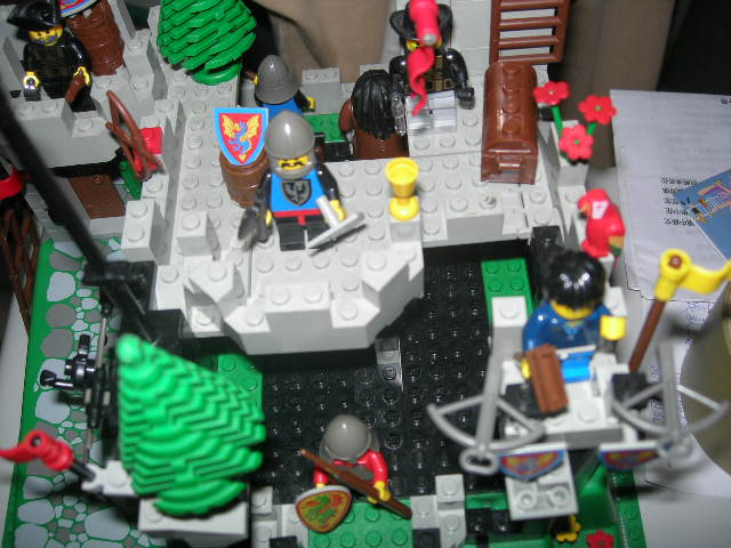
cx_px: 366
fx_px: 802
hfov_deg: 49.0
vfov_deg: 37.7
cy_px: 274
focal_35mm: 38
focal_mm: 7.8
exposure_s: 1/60.1
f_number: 2.8
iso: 64
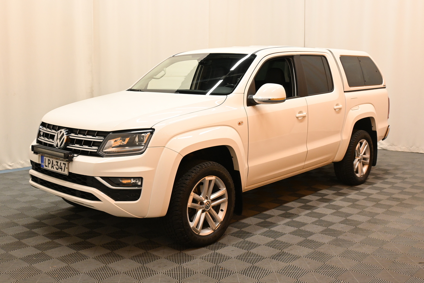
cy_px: 142
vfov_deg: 35.5
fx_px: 442
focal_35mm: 38
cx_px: 212
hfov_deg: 51.3
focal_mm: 25
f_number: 7.1
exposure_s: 1/40
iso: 1400
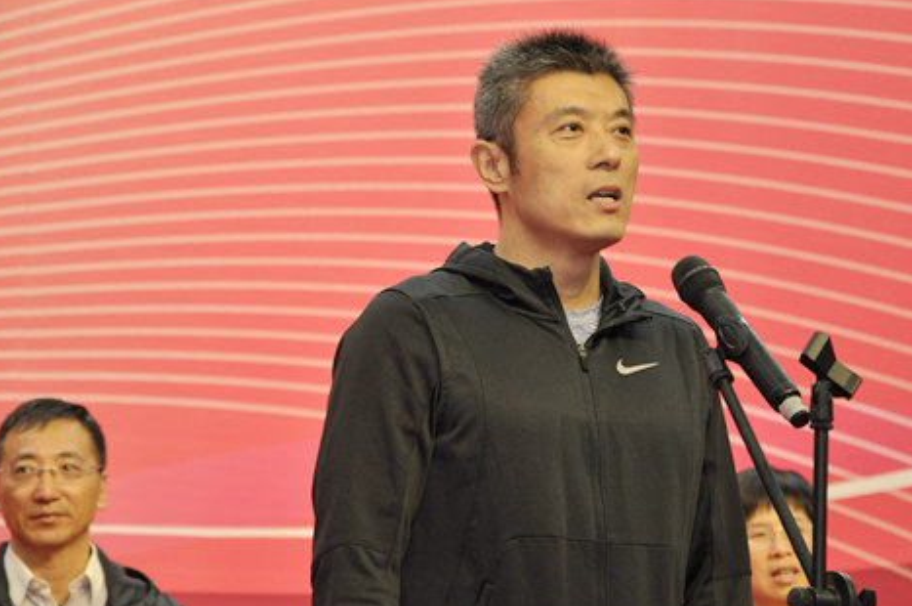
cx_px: 480
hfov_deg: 11.1
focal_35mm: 186
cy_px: 267
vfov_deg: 7.4
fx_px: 4695
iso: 800
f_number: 5.6
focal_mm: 105
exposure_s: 1/60
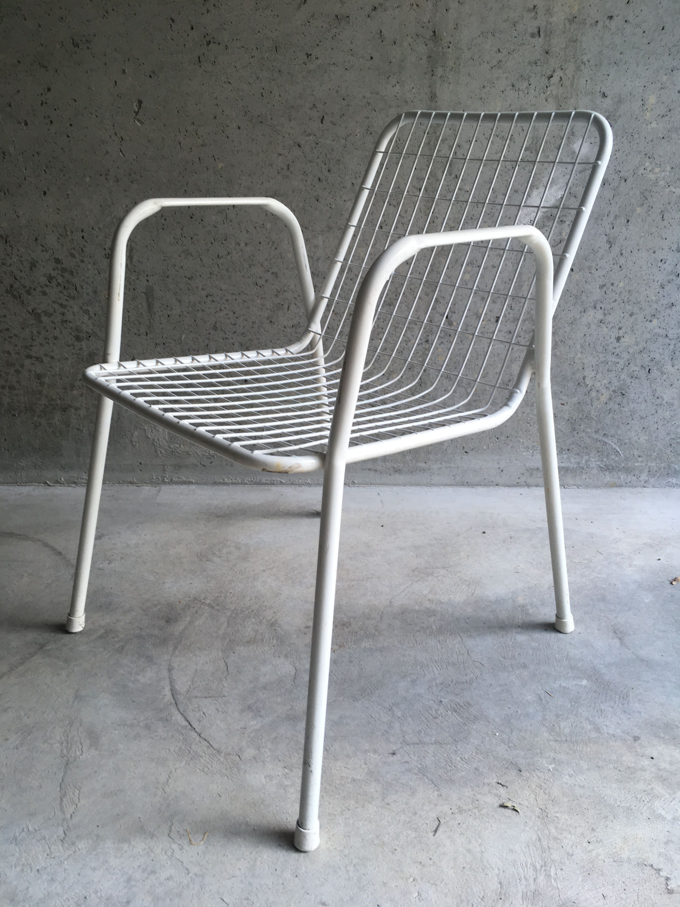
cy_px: 454
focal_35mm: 29
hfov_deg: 48.2
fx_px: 760
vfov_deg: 61.7
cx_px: 340
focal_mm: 4.15
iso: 32
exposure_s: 1/50
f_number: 2.2
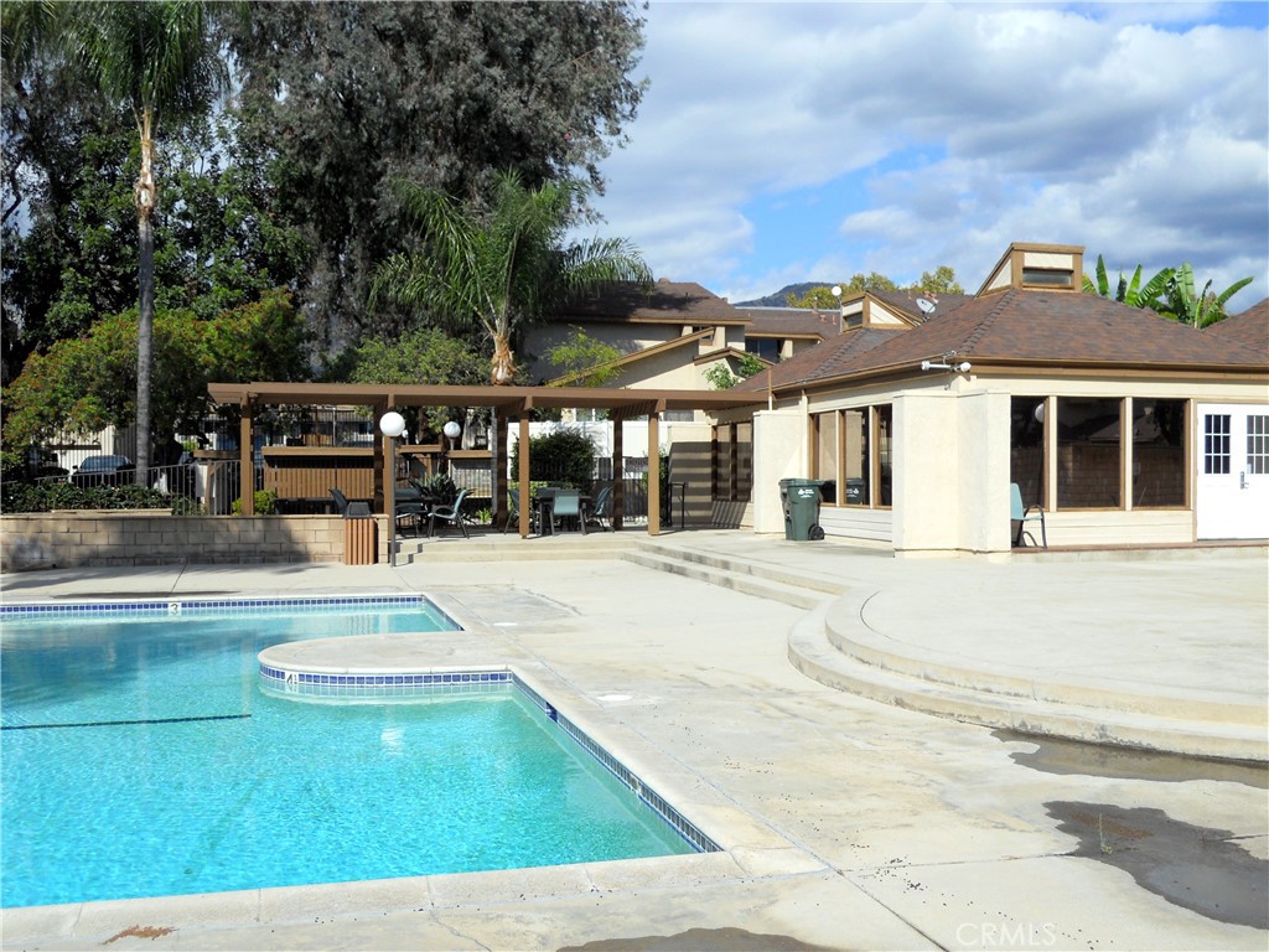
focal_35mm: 32
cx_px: 634
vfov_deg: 44.2
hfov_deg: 56.8
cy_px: 476
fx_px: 1173
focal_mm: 5.7
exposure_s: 1/400
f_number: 5.6
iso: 80
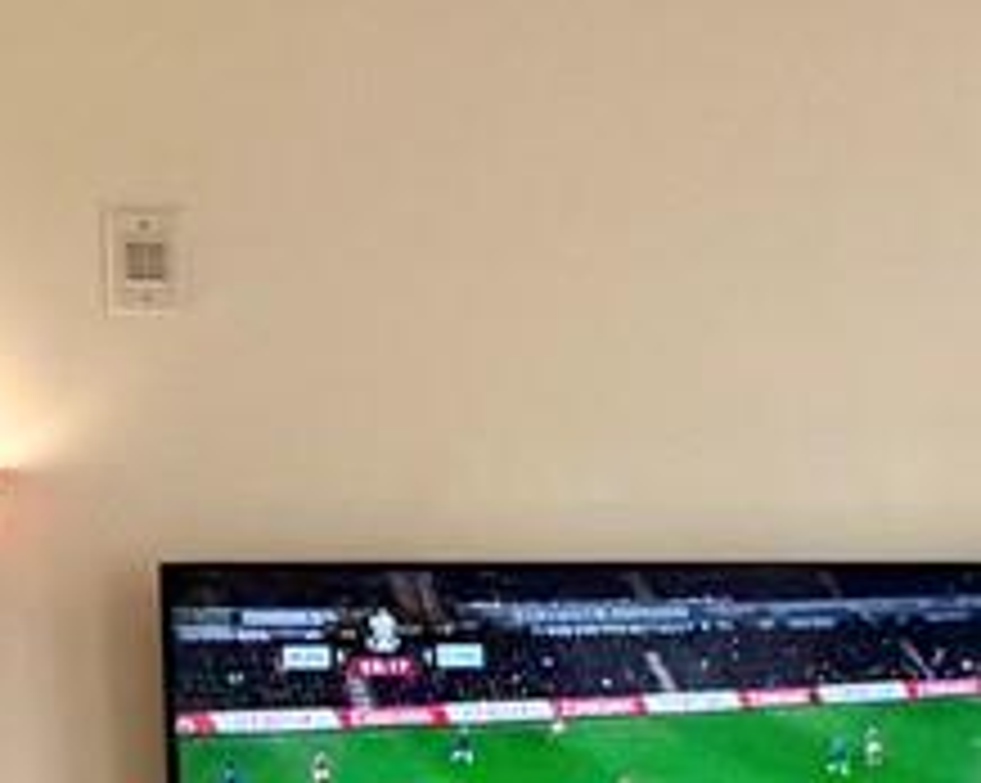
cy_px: 896
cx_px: 3150
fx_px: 4989
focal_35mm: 172
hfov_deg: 8.8
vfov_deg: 8.9
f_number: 1.78
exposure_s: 1/253
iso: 64
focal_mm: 6.76
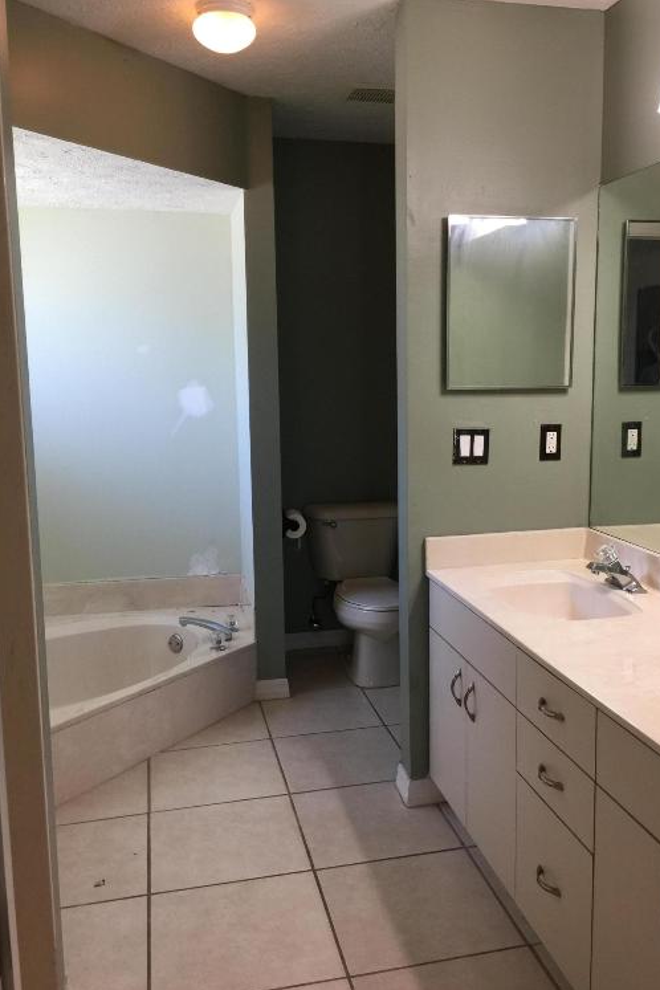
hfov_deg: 42.3
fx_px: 852
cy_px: 485
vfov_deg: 60.3
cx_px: 357
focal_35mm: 31
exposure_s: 1/30
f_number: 2.2
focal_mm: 4.15
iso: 40
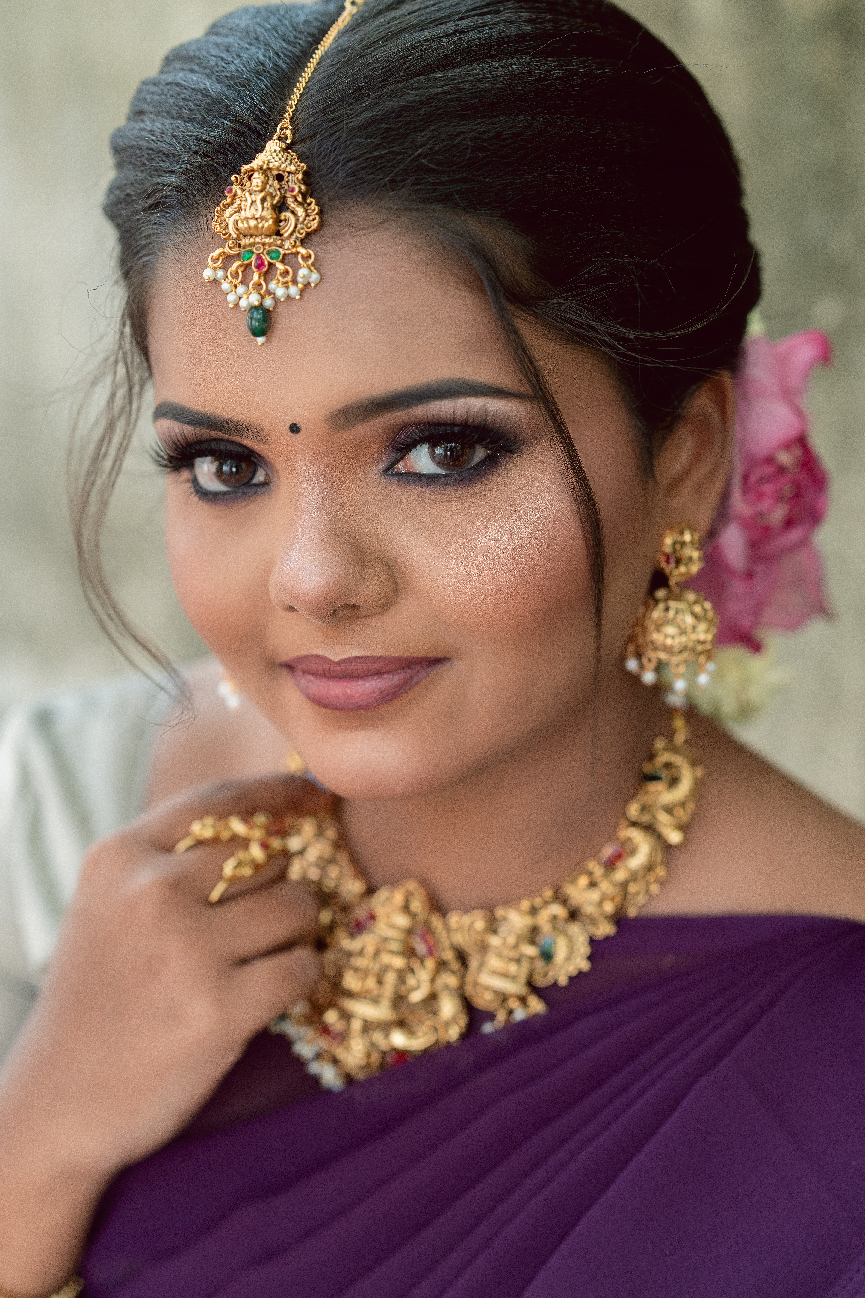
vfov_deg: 23.6
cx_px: 432
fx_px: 3099
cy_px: 649
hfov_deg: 15.9
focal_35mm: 86
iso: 800
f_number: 2.8
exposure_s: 1/320
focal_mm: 85
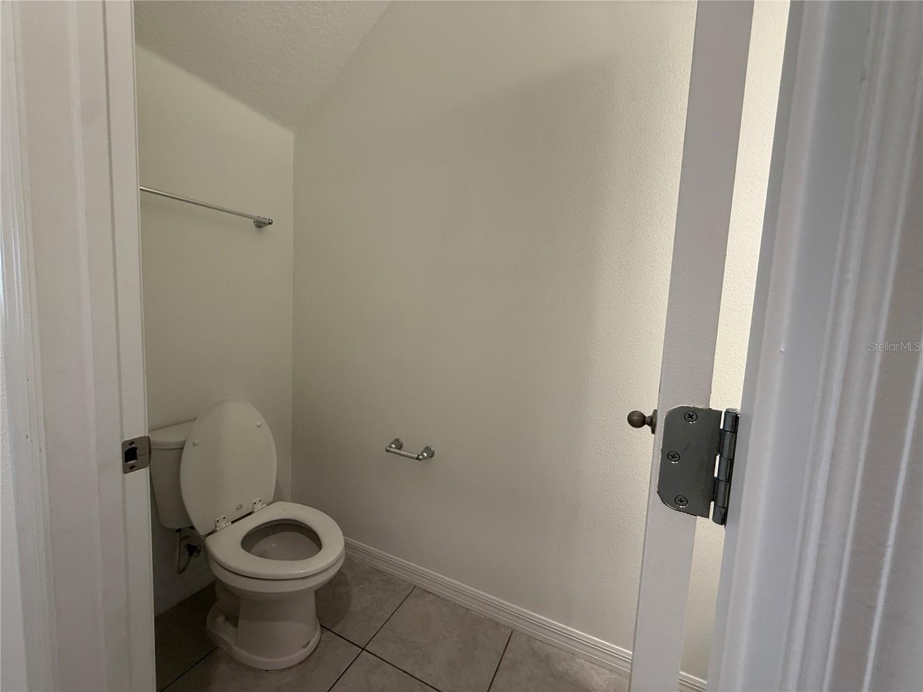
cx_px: 462
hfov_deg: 102.1
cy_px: 346
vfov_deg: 85.7
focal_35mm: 14
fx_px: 373
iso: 200
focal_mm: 2.22
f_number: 2.2
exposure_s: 1/120
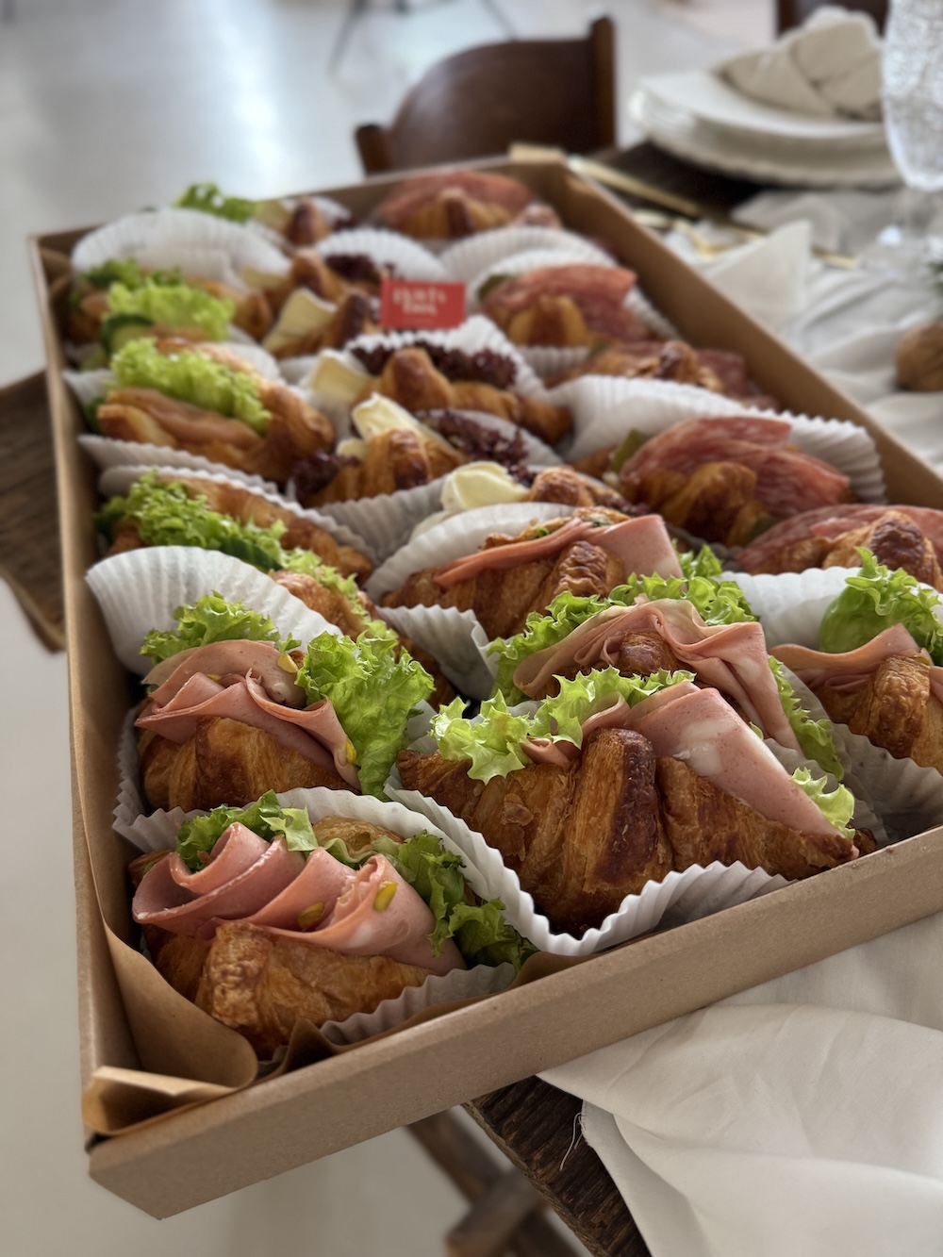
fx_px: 872
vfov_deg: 71.6
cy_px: 628
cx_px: 472
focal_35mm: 24
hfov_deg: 56.8
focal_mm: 6.76
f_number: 1.78
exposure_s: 1/155
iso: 200
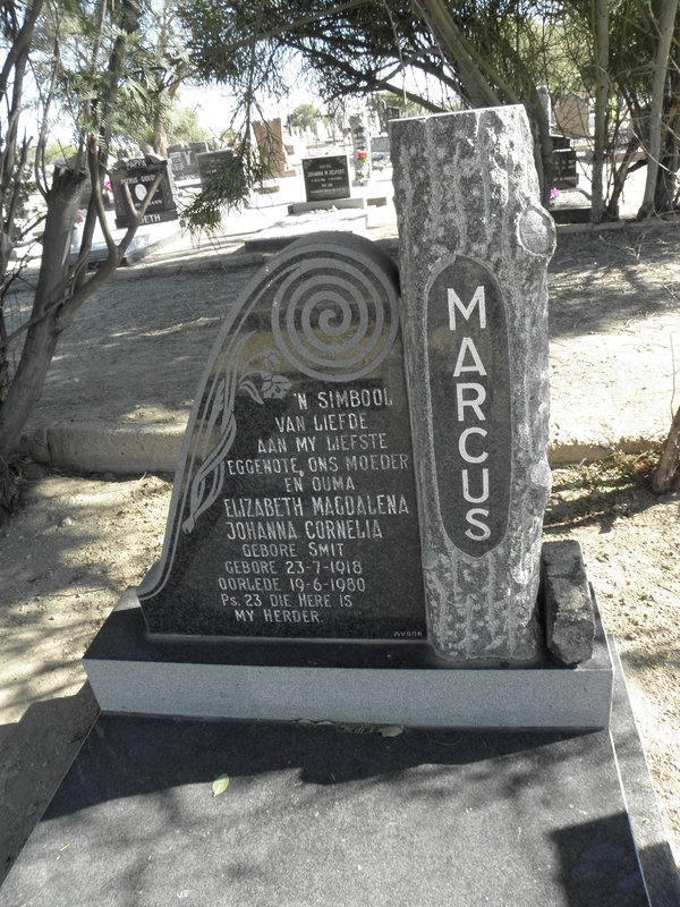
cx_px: 340
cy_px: 454
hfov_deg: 51.4
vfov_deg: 65.3
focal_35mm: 27
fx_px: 707
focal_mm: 4.83
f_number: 5.6
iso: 64
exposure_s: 1/50
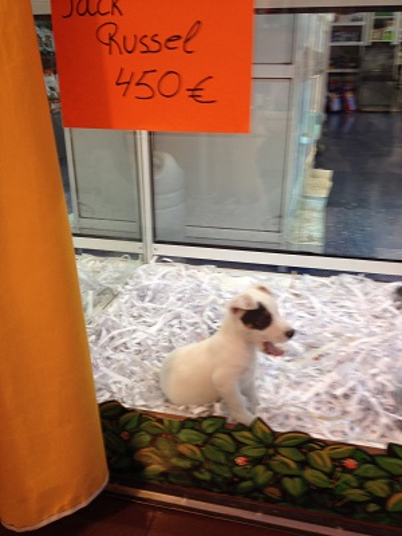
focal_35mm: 35
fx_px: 542
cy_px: 268
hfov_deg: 40.7
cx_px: 201
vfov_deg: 52.6
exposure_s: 1/20
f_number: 2.4
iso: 50
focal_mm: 4.28
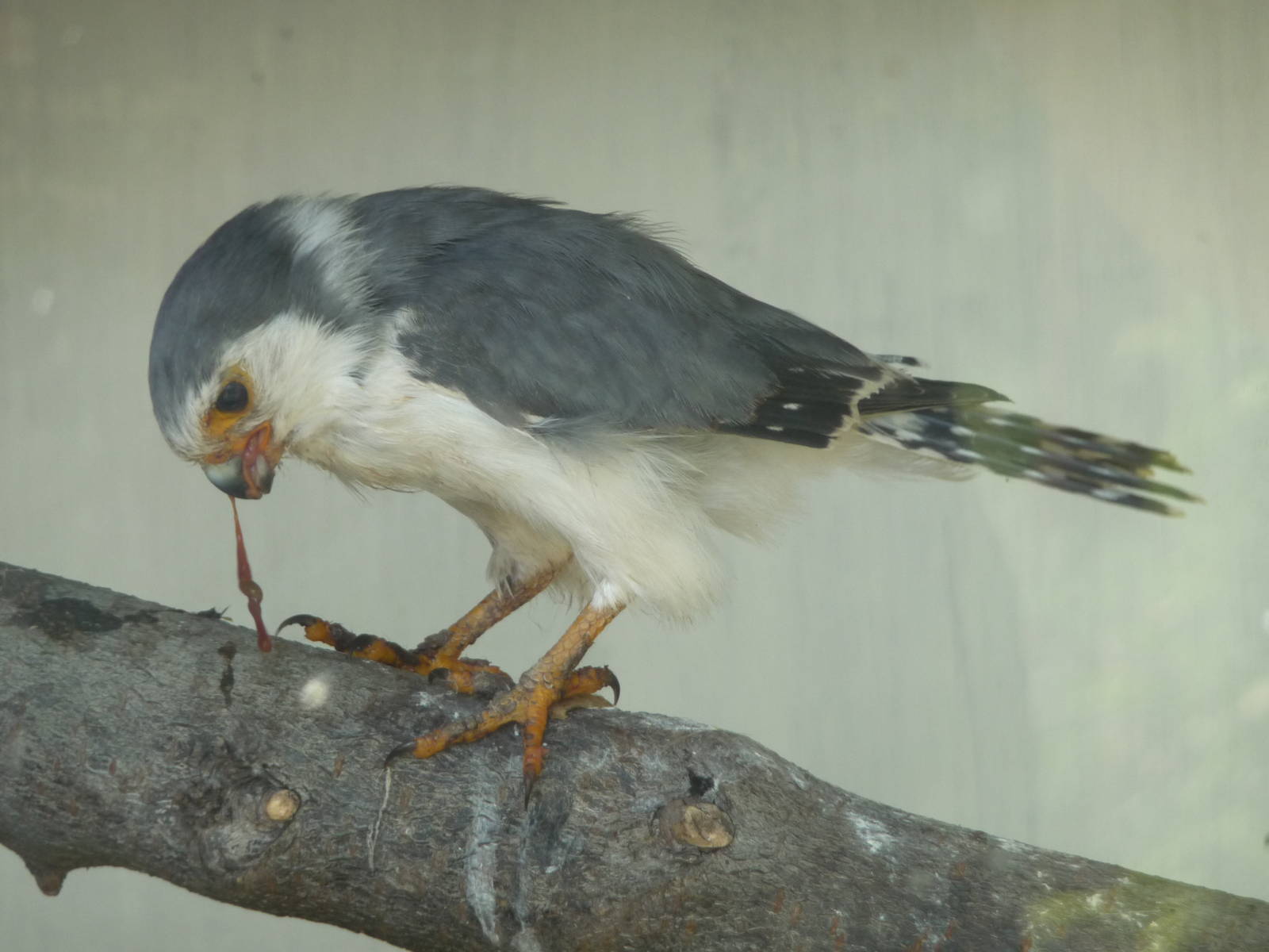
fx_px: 10265
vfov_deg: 5.3
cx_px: 634
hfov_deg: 7.1
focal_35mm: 280
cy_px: 476
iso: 160
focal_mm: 47
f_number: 4.9
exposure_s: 1/125
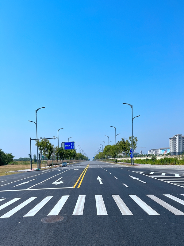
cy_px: 123
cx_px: 92
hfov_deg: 53.1
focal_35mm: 26
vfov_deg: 67.3
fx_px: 184
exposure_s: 1/5076
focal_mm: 5.7
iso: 50
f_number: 1.5
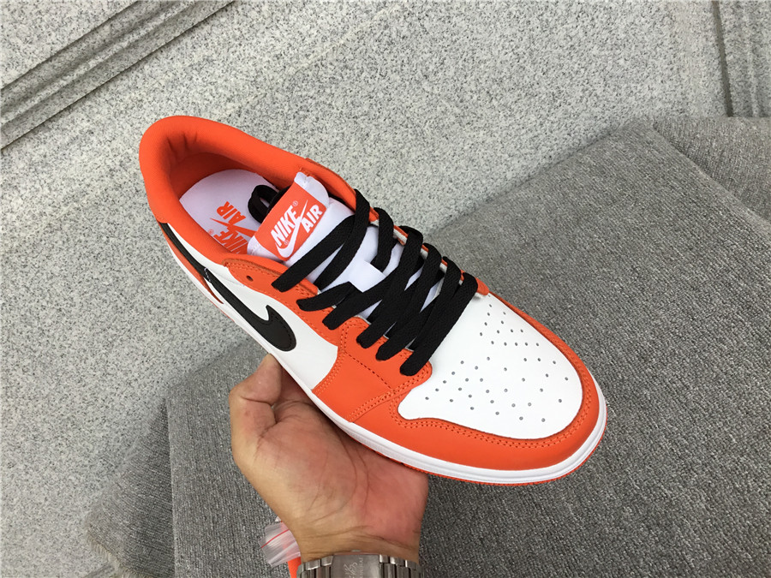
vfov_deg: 45.4
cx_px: 386
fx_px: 690
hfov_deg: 58.4
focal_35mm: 31
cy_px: 289
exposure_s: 1/100
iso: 40
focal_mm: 3.3
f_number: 2.4
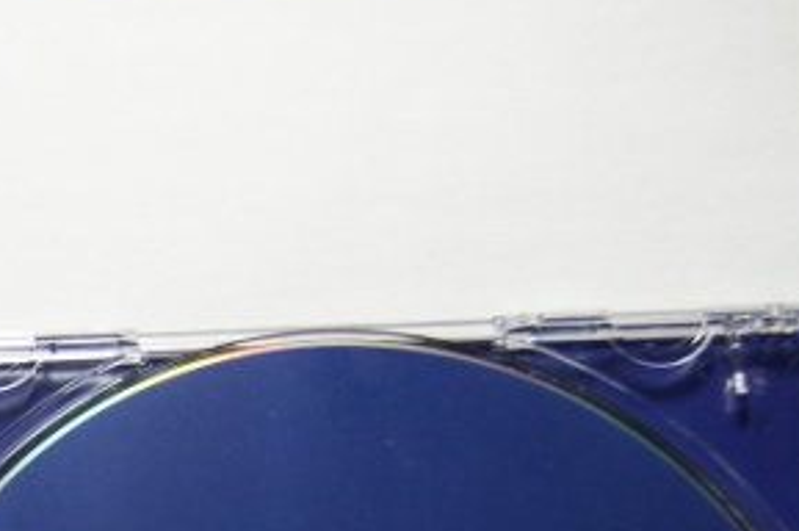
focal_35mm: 138
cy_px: 897
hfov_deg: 14.1
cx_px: -354
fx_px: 3059
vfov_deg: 9.5
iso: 320
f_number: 4.5
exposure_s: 1/50
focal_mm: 26
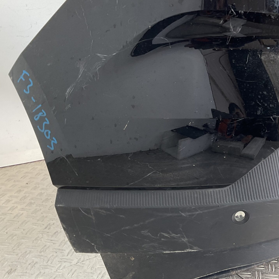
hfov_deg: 34.9
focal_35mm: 46
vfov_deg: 36.7
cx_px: 247
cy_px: 122
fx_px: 419
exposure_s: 1/120
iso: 32
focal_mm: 3
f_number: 1.8
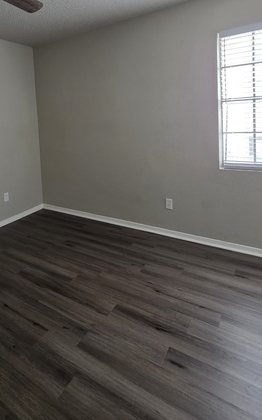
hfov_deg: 55.9
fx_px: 240
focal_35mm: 21
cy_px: 136
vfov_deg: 79.3
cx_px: 85
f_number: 1.9
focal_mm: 2.2
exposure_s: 1/60
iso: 200
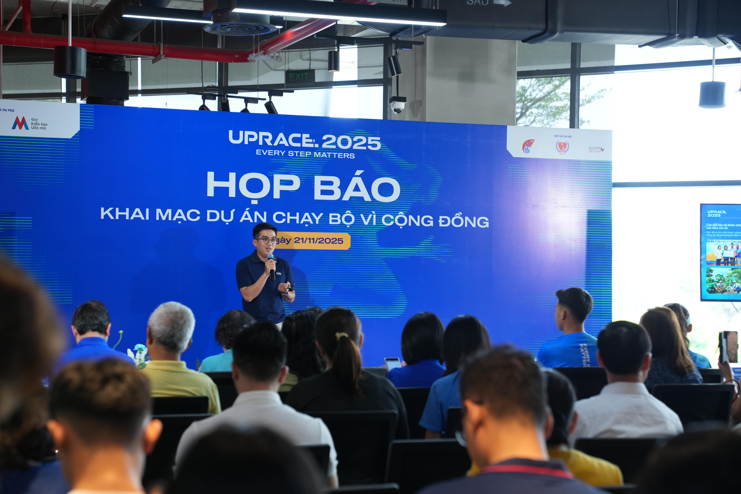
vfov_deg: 19.5
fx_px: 1441
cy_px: 247
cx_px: 370
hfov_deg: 28.8
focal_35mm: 70
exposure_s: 1/200
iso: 1600
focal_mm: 70
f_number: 4
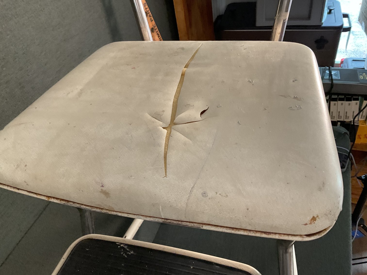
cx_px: 184
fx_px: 307
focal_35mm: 29
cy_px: 138
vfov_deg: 48.2
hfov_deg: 61.7
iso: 200
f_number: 1.8
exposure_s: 1/60
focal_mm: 3
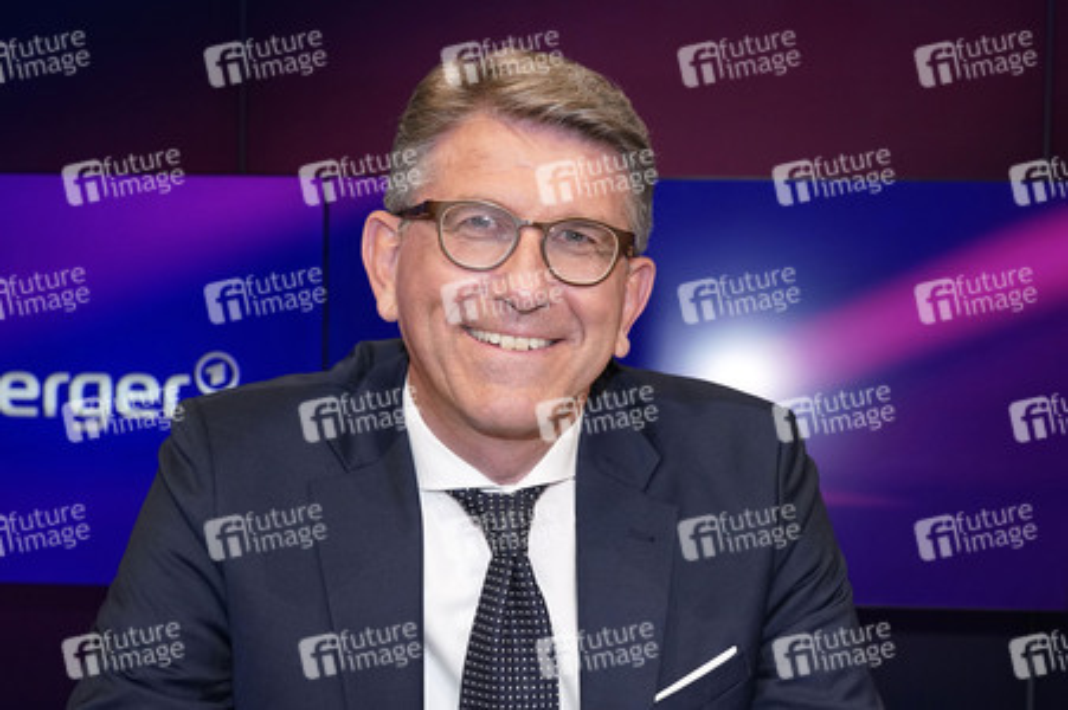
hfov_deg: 50.7
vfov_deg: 35.0
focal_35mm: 38
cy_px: 355
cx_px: 534
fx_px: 1126
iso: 2000
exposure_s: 1/160
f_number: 5
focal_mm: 38
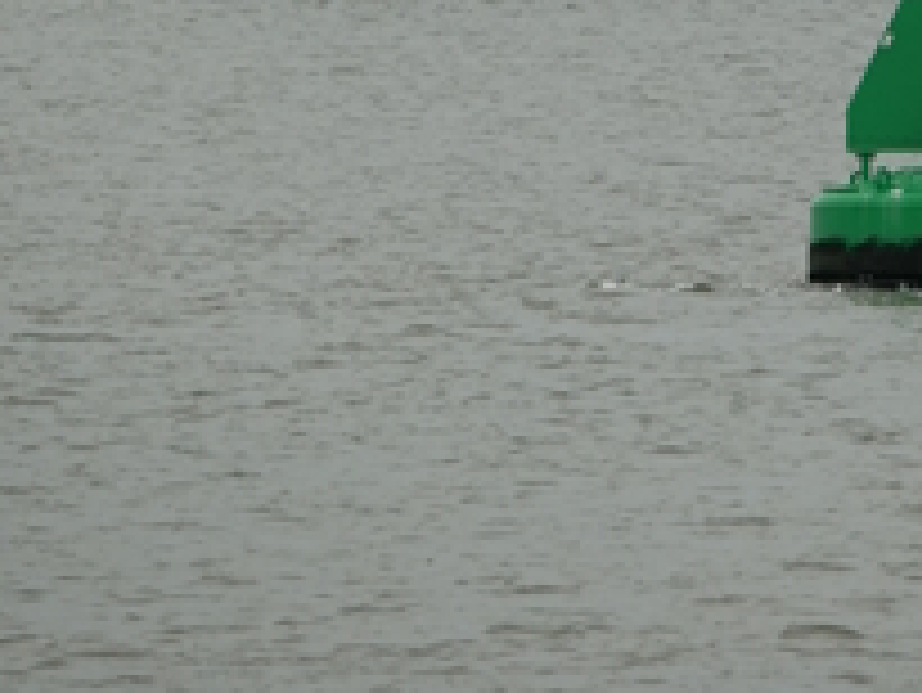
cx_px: 751
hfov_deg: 1.6
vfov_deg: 1.2
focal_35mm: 1274
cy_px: -241
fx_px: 33953
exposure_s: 1/1000
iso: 100
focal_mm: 143.15
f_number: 4
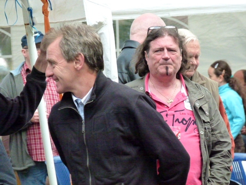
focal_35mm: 277
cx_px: 123
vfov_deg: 5.4
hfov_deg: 7.2
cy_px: 92
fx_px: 1969
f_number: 4
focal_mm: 49.8
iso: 1250
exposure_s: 1/160
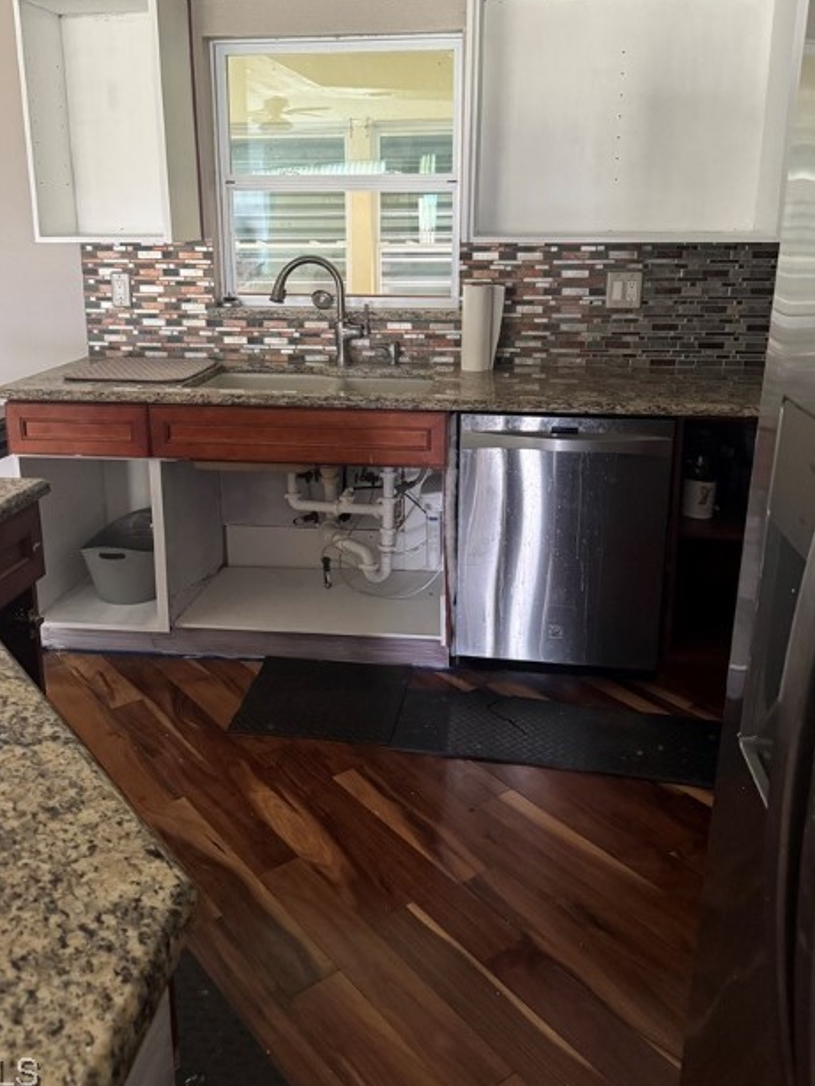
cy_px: 433
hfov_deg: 46.8
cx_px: 380
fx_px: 941
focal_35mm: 30
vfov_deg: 59.4
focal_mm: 6.76
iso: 800
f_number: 1.78
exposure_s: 1/60
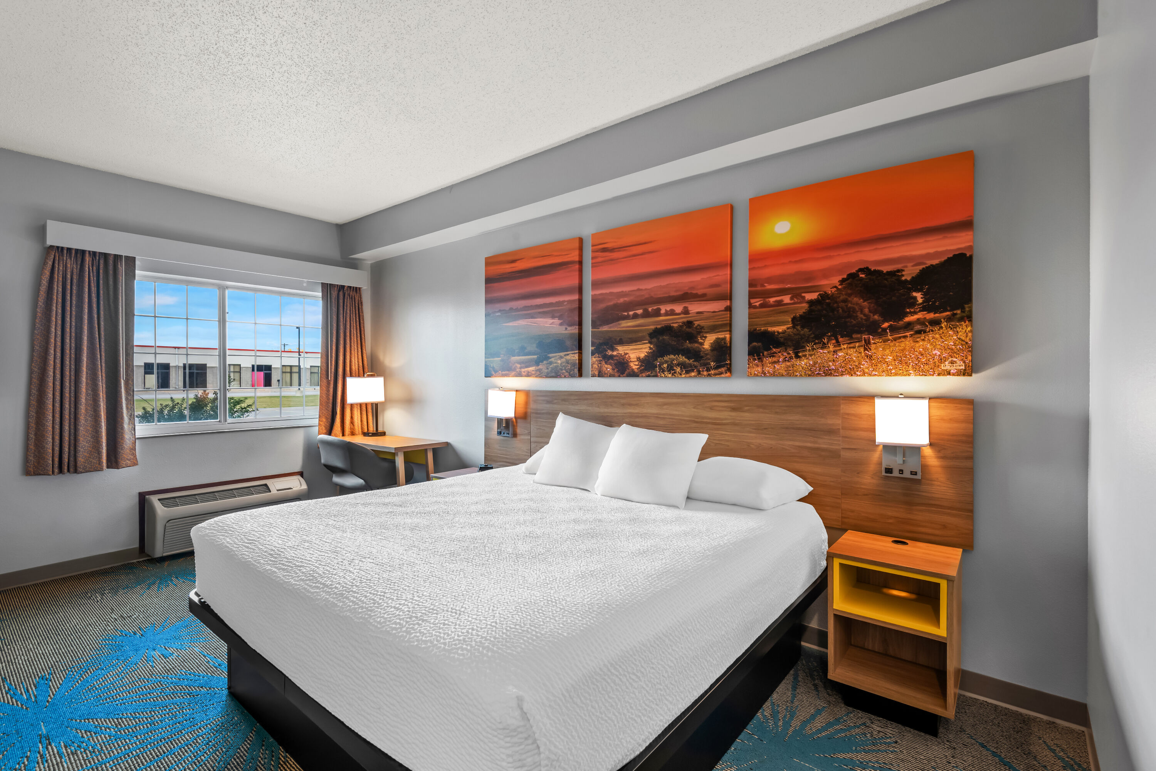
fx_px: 514
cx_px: 578
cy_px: 386
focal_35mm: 16
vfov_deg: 73.8
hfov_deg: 96.7
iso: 160
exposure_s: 1.3
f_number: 9
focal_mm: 16
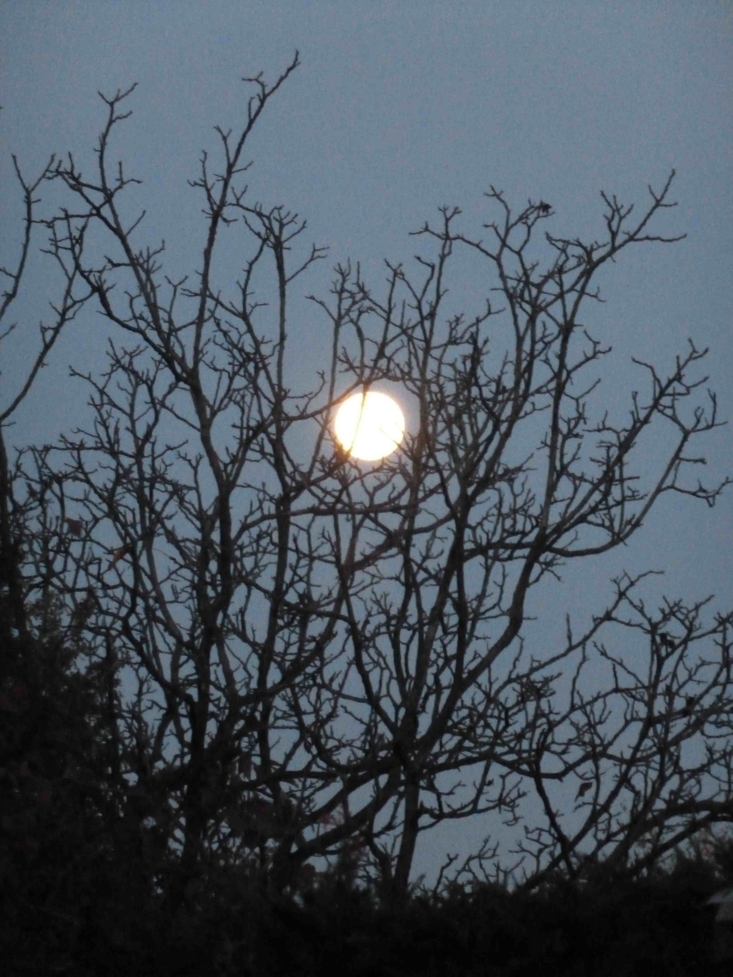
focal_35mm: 285
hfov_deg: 5.2
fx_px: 8047
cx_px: 366
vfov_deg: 7.0
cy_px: 488
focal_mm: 51
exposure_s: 1/15
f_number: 5.7
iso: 1600
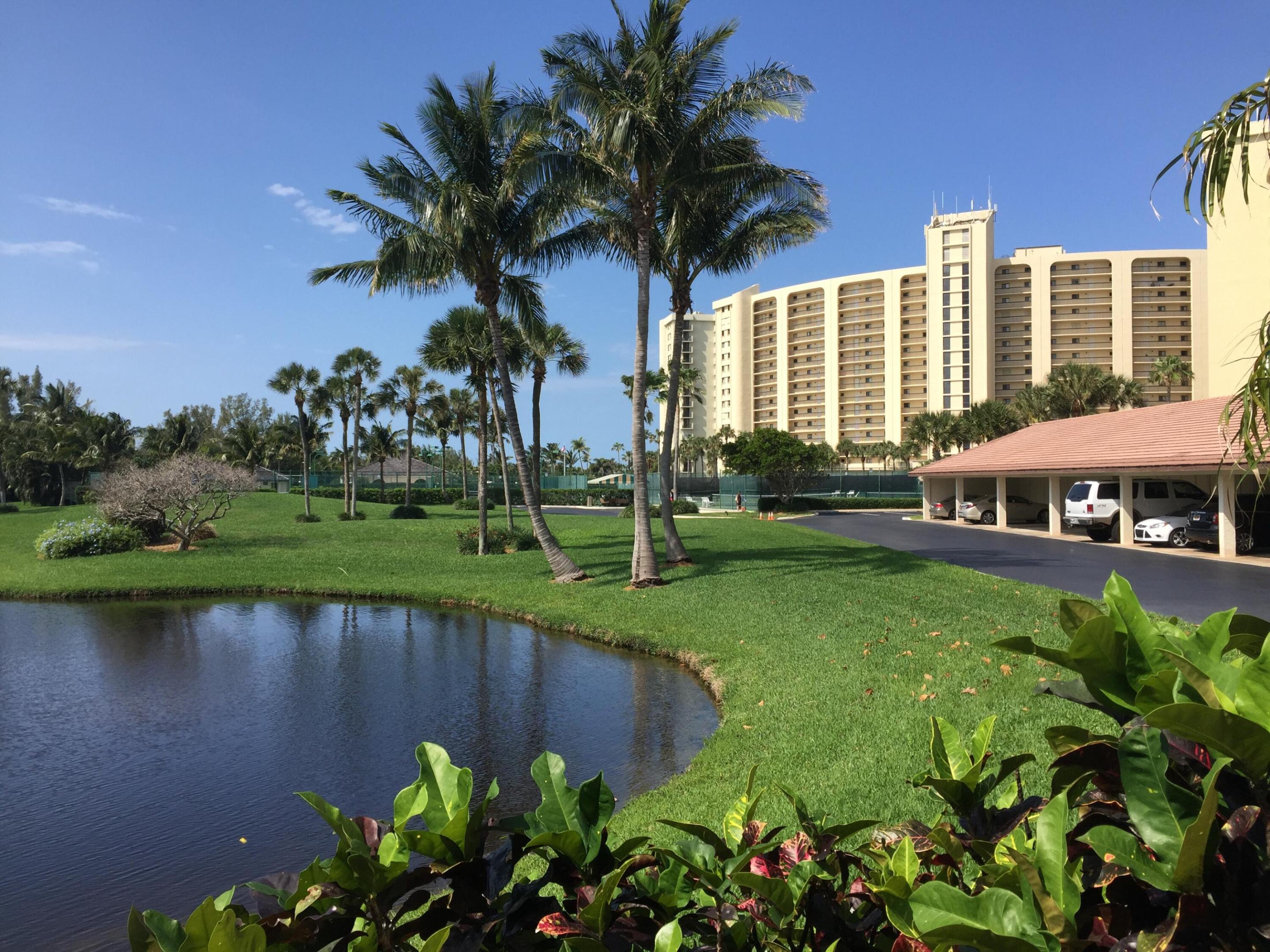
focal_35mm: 29
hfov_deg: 61.7
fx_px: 1064
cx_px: 635
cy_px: 476
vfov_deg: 48.2
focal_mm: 4.15
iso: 32
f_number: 2.2
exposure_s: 1/1883
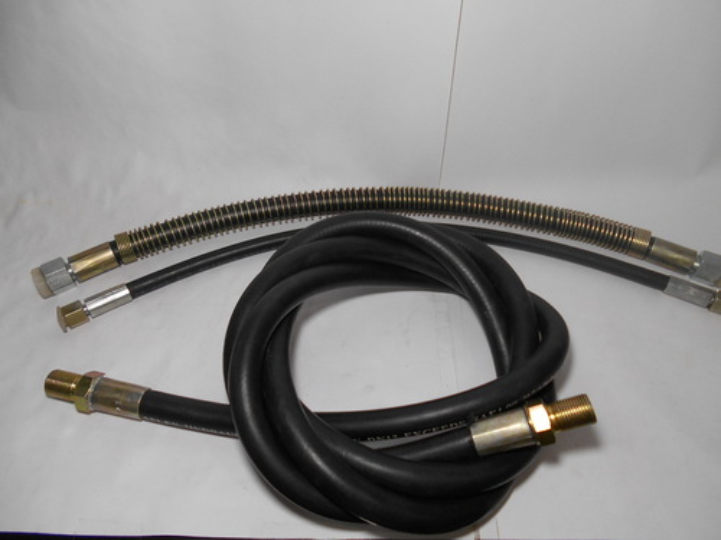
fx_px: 542
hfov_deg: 67.3
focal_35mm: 26
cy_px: 270
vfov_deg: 53.1
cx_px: 360
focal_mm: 4.6
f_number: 3.2
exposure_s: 1/30
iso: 140
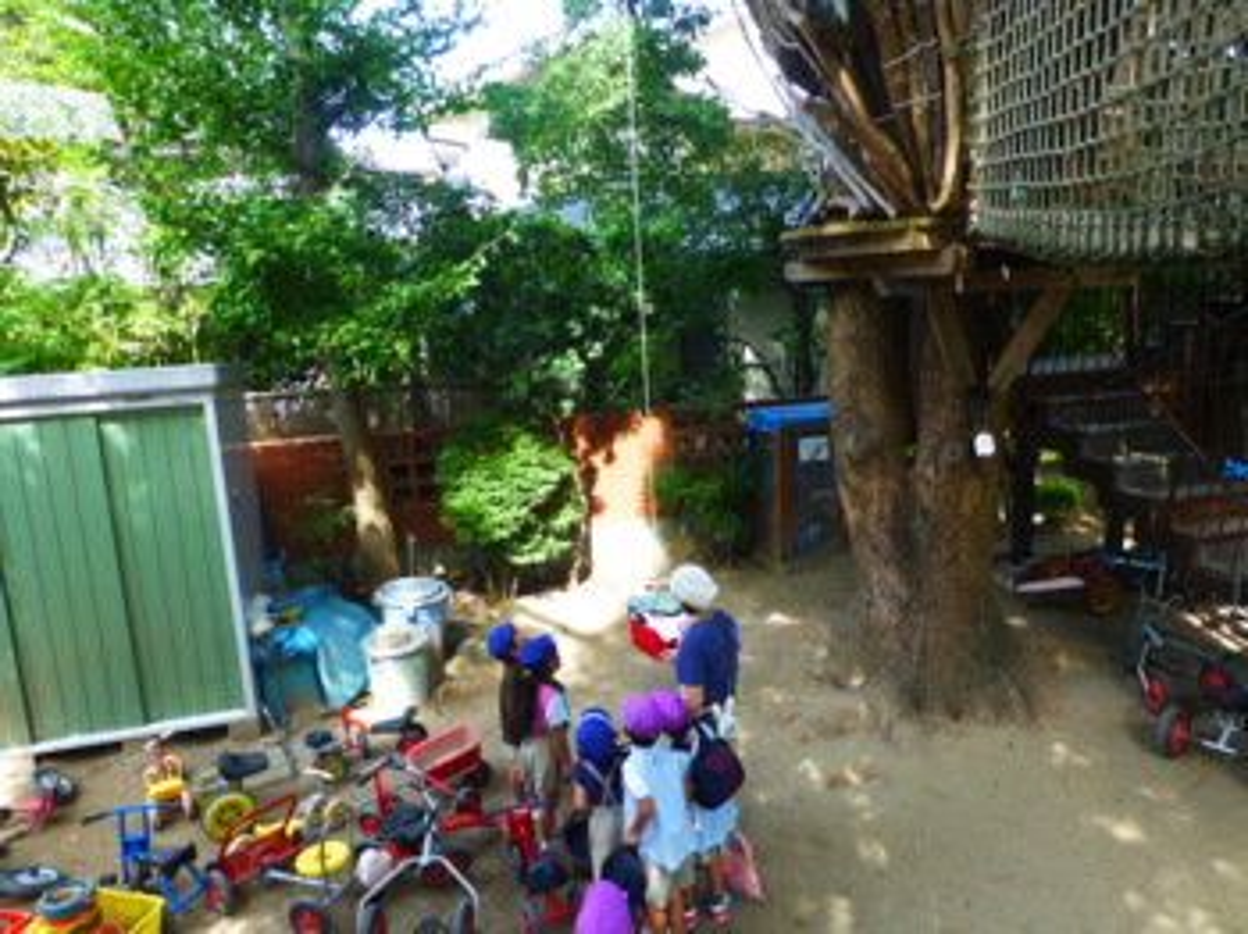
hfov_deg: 71.6
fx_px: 865
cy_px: 467
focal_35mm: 24
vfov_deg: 56.8
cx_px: 624
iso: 100
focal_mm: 4.3
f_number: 3.3
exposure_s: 1/60
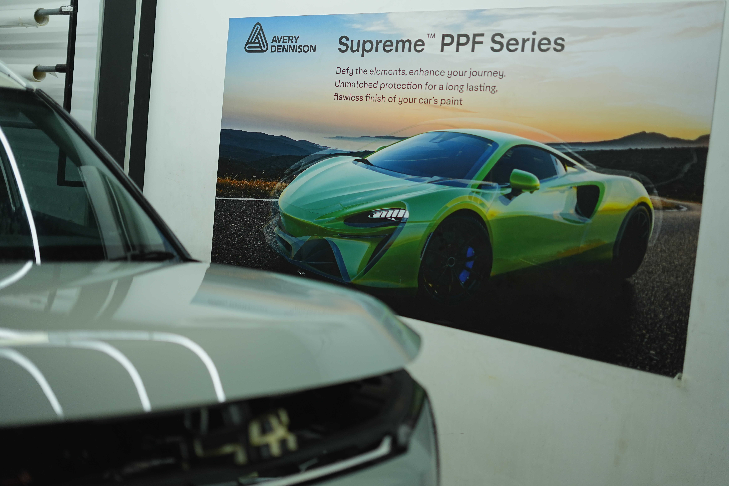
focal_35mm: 50
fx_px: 1012
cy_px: 243
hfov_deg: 39.6
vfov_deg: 27.0
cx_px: 364
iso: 500
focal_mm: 50
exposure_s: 1/1250
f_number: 1.8
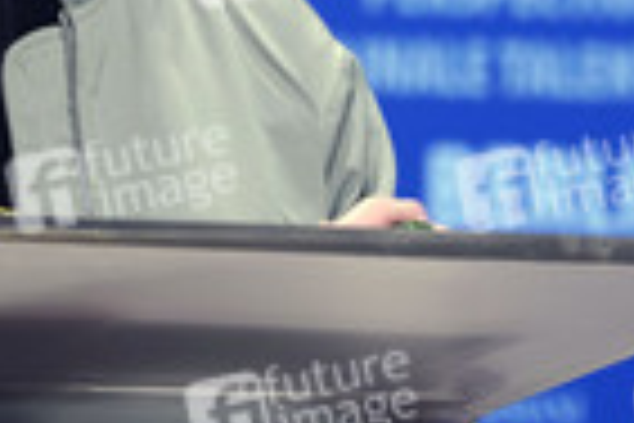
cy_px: -158
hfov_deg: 3.5
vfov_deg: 2.3
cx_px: 182
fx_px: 10302
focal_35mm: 585
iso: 2000
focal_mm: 183
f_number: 5.6
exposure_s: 1/100
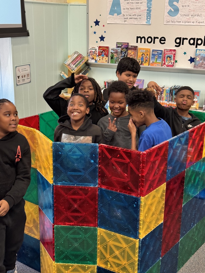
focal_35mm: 48
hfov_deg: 30.3
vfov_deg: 39.7
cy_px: 136
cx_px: 102
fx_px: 379
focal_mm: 6.76
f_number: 1.78
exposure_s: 1/40
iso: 250
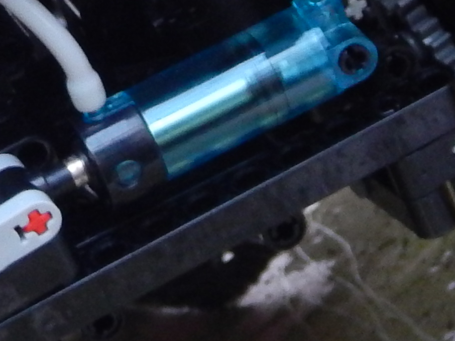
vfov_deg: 4.3
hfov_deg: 5.7
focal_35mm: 348
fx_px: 4573
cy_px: -32
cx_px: -139
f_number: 4.1
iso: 400
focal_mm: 12.3
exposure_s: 1/13
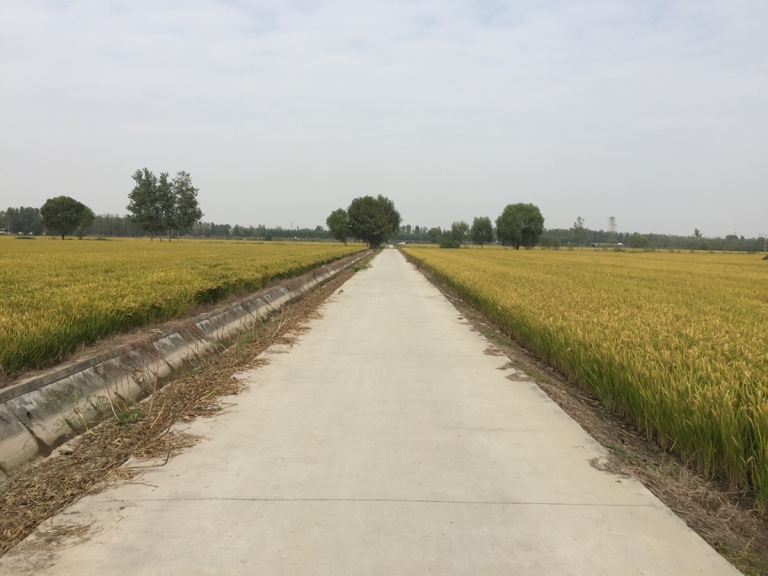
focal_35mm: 29
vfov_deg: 48.2
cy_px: 288
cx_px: 384
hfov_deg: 61.7
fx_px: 643
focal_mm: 4.15
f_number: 2.2
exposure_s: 1/2639
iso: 32
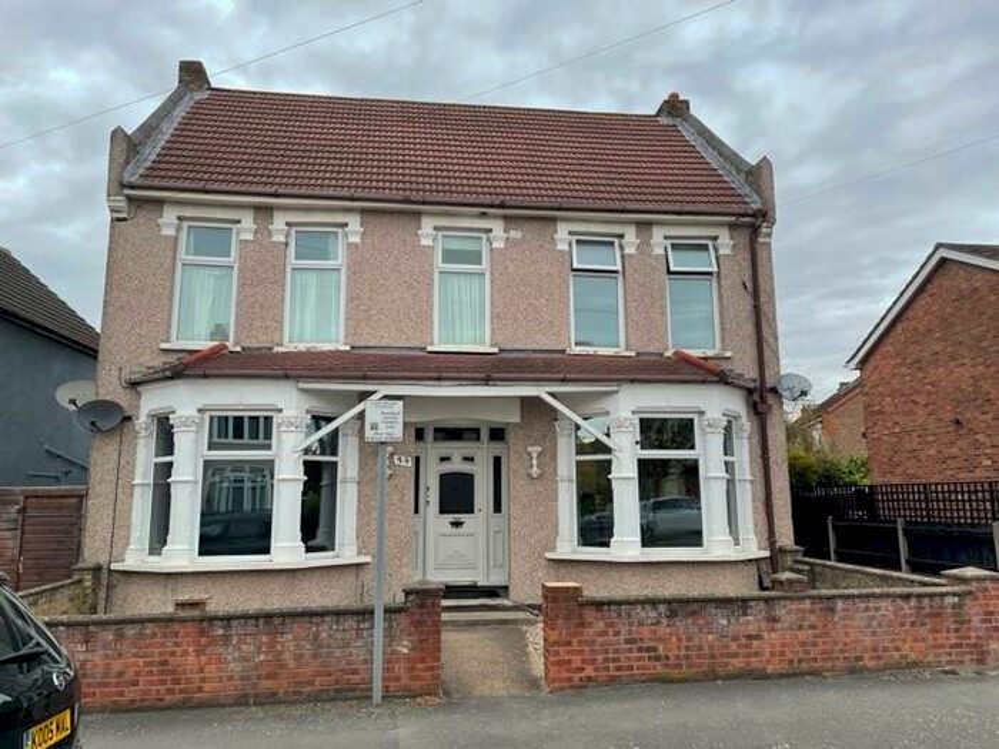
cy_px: 374
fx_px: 750
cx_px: 500
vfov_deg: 53.1
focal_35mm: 26
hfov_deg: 67.3
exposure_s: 1/432
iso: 32
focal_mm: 4.2
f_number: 1.6
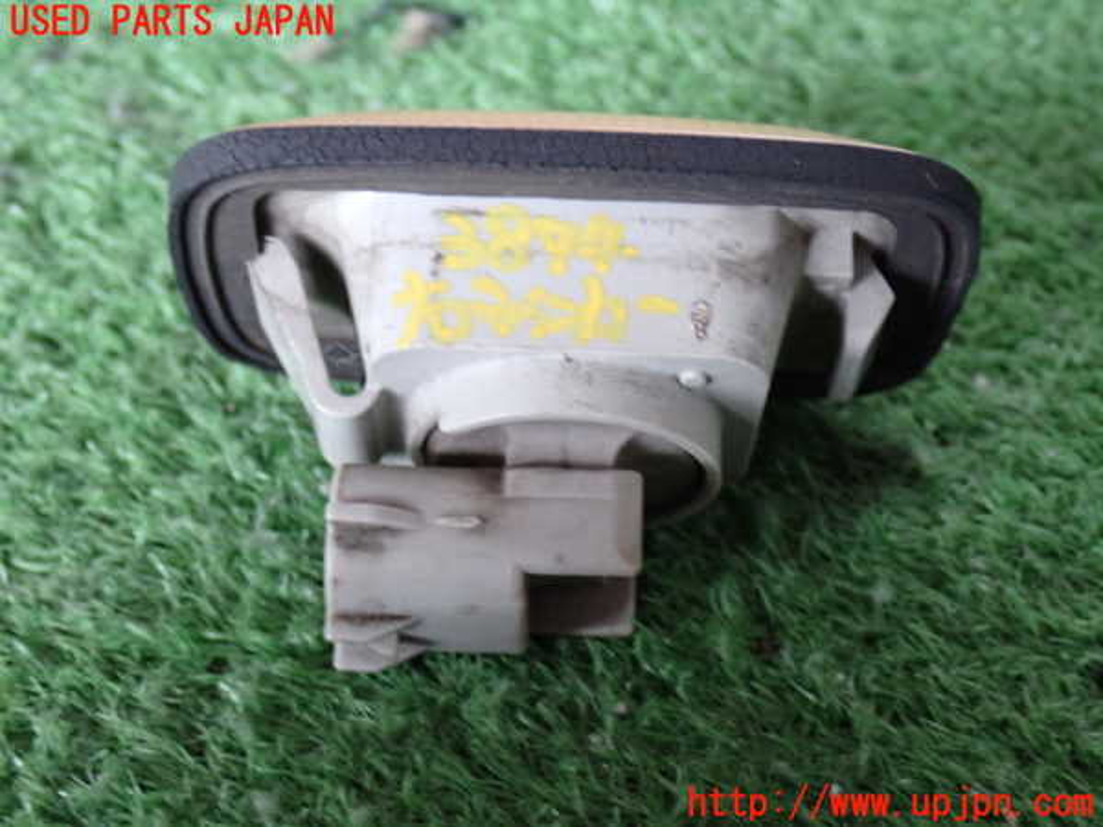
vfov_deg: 23.7
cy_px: 414
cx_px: 552
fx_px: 1976
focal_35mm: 62
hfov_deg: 31.2
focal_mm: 11.09
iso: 1000
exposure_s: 1/15
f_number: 3.6
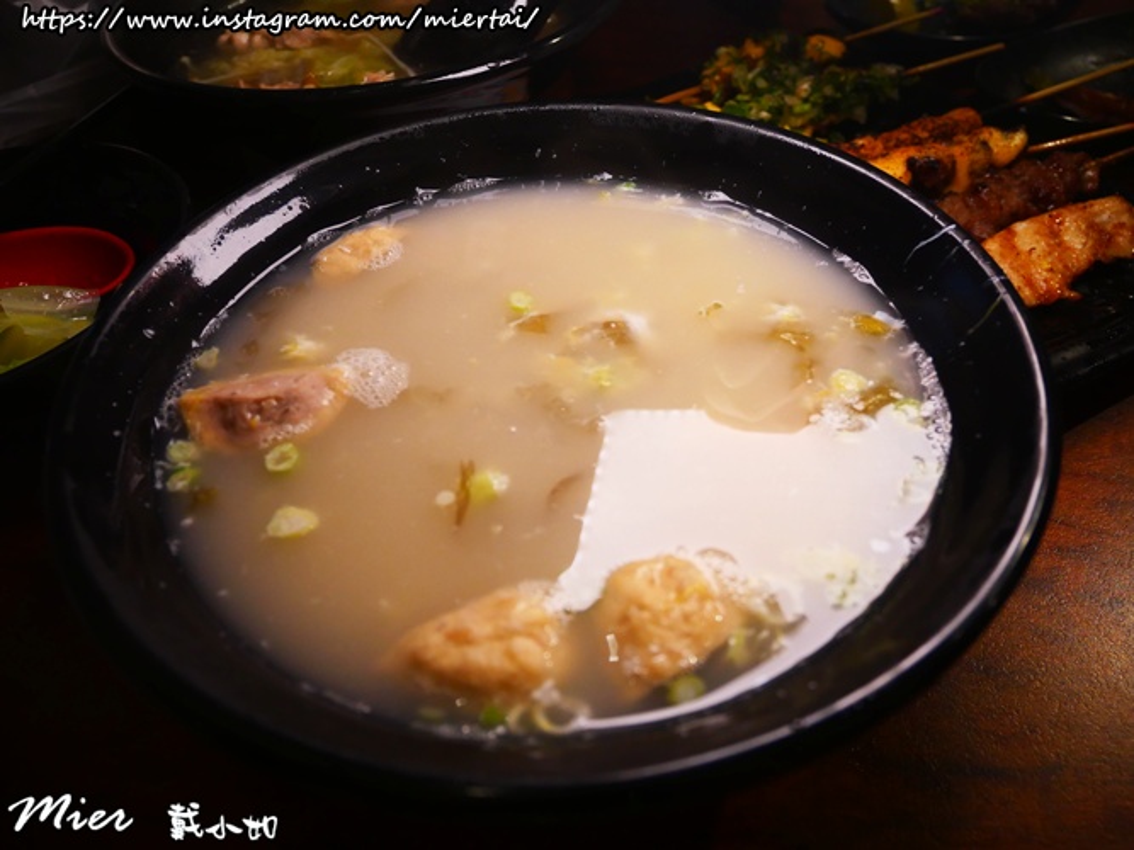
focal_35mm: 24
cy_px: 425
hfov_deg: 71.6
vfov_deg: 56.8
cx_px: 567
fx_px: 786
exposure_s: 1/60
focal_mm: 12
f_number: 3.5
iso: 800
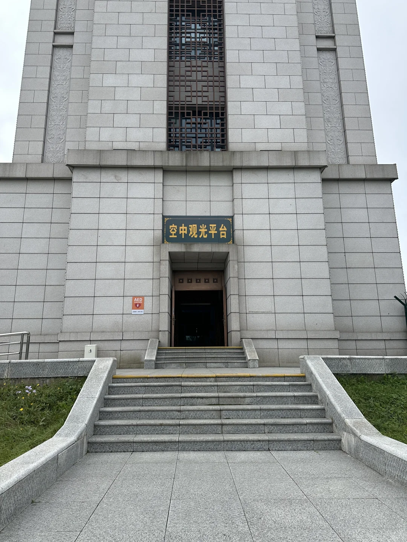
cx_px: 204
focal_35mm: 24
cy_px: 271
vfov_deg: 71.6
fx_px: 376
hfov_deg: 56.8
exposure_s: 1/1812
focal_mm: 6.86
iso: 80
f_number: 1.78
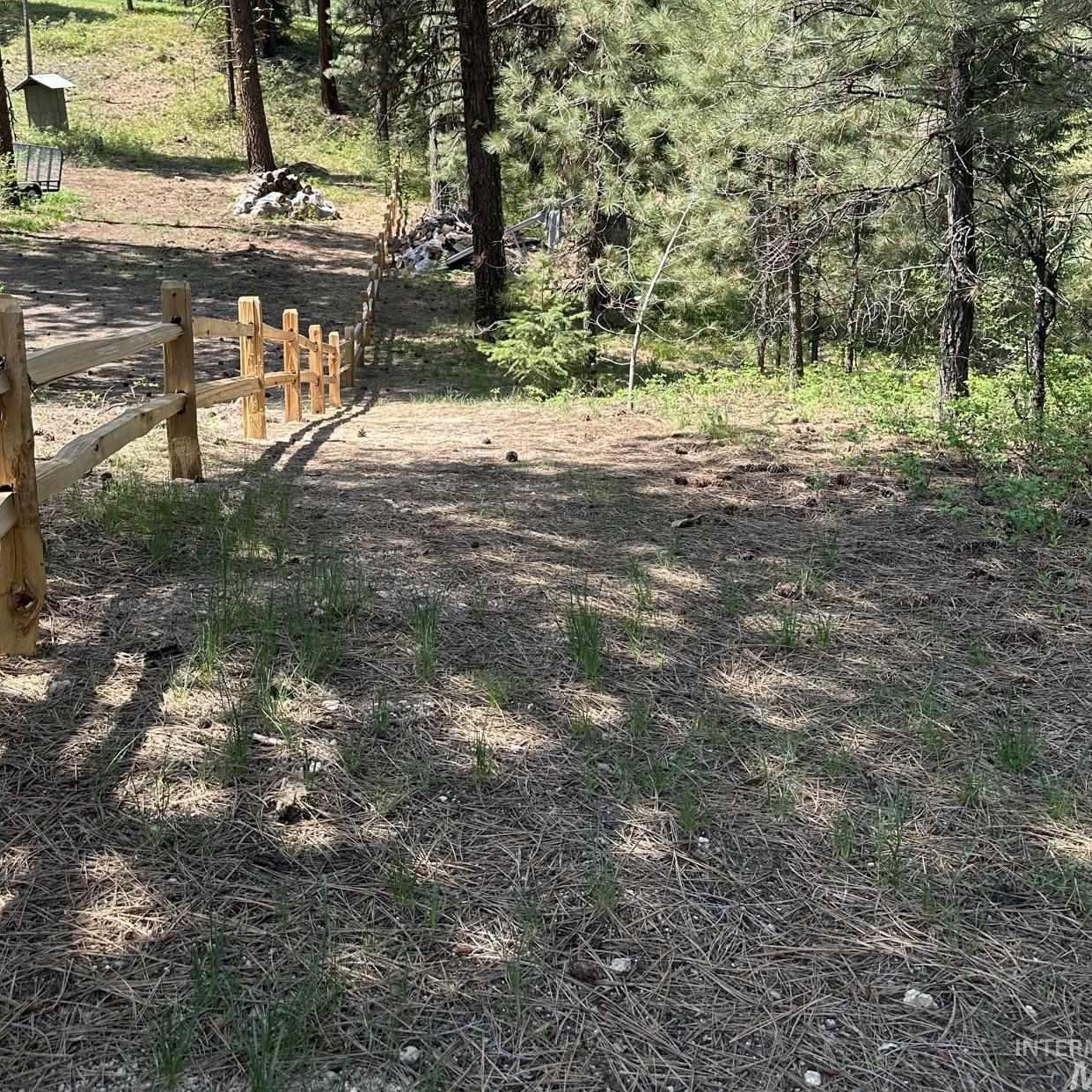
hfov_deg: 47.2
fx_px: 1249
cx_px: 543
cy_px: 238
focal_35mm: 35
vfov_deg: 45.2
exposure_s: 1/872
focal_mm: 6.86
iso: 80
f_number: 1.78
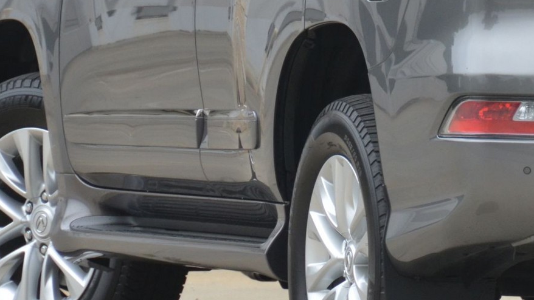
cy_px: 19
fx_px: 10748
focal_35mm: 759
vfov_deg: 1.6
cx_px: 574
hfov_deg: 2.8
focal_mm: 170
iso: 640
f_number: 5.6
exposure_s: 1/1000
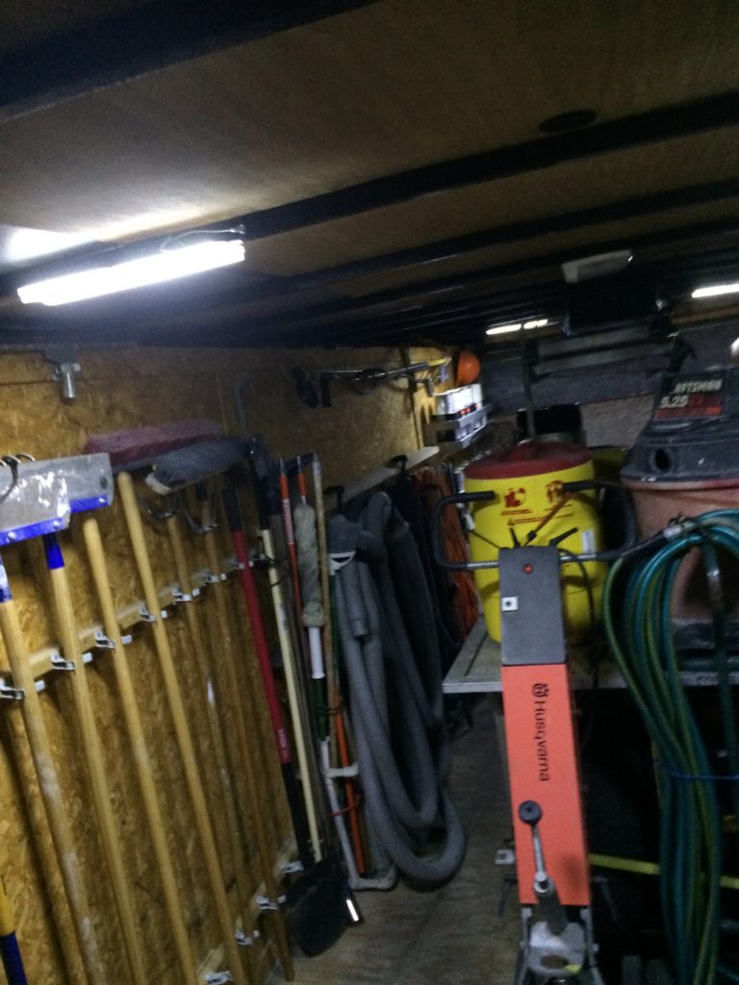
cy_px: 492
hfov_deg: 48.2
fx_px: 825
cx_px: 370
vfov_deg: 61.7
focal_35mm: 29
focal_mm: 4.15
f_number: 2.2
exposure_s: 1/15
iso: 320
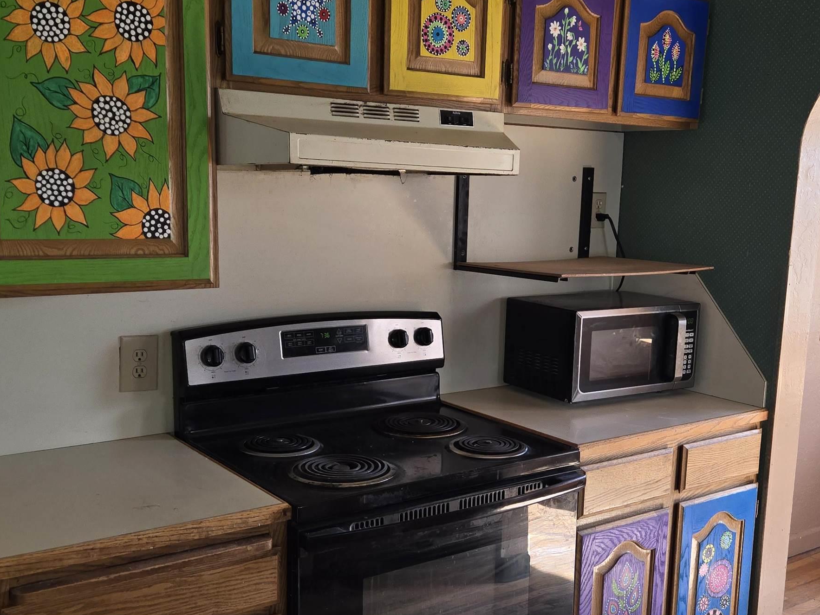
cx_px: 436
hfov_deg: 46.8
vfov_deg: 35.9
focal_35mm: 40
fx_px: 948
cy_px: 354
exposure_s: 1/60
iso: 50
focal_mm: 5.4
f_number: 1.8
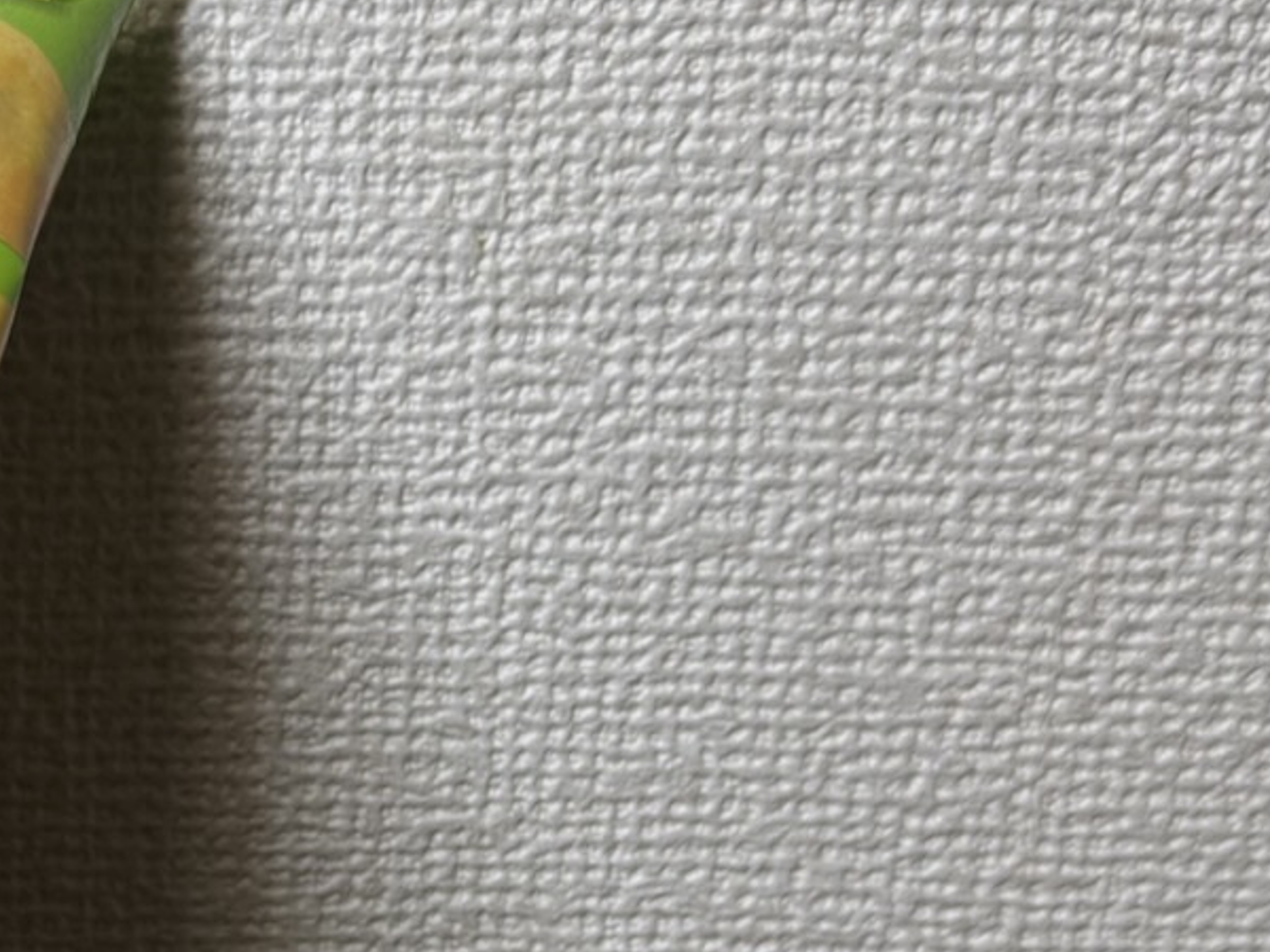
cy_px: 1001
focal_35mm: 80
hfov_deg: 23.4
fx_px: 2935
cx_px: 11
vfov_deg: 17.9
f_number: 1.78
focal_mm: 6.76
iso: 64
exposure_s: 1/94
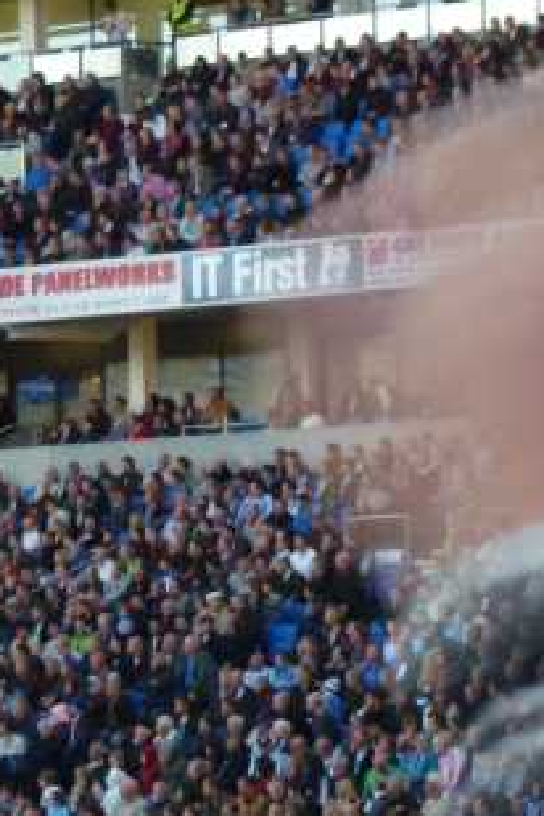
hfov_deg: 5.7
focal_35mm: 240
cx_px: 523
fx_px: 5440
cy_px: 222
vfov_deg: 8.6
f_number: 4.9
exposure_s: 1/60
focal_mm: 16
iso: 200
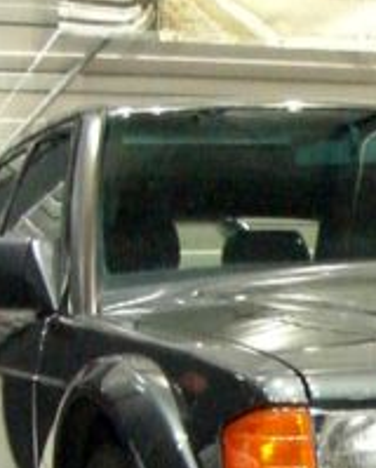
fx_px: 1650
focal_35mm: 119
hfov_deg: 12.4
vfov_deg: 15.6
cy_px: 557
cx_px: 555
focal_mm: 6.2
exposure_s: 1/60
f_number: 2.7
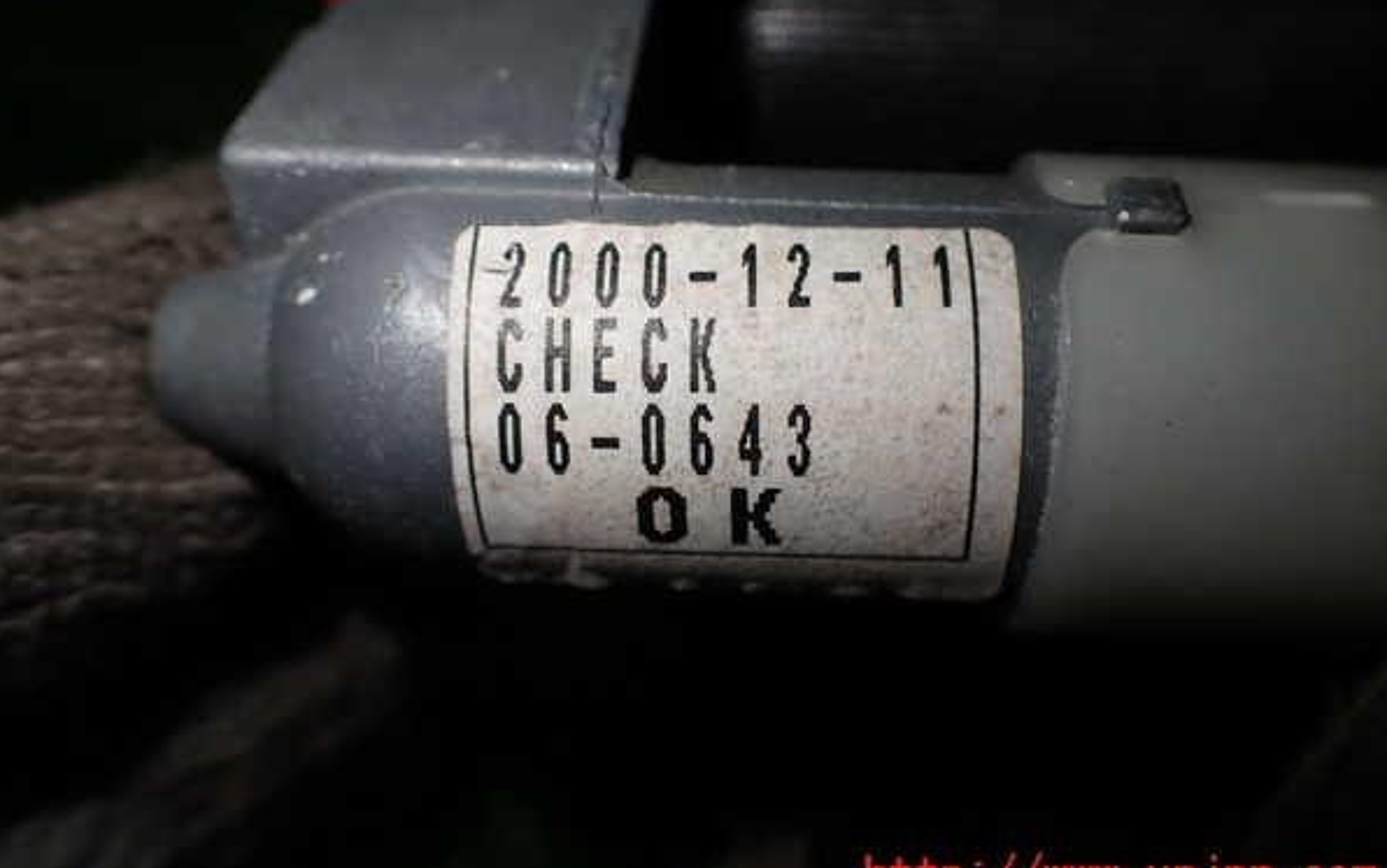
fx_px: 1210
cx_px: 691
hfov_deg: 59.6
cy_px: 384
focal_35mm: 32
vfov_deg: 39.4
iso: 100
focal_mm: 5.4
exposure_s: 1/160
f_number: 2.3
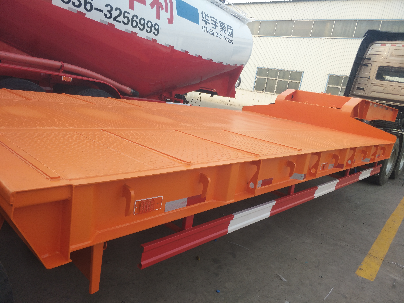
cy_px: 152
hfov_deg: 76.4
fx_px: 257
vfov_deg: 61.1
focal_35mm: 22
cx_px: 202
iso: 50
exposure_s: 1/179
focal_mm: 3.79
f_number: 2
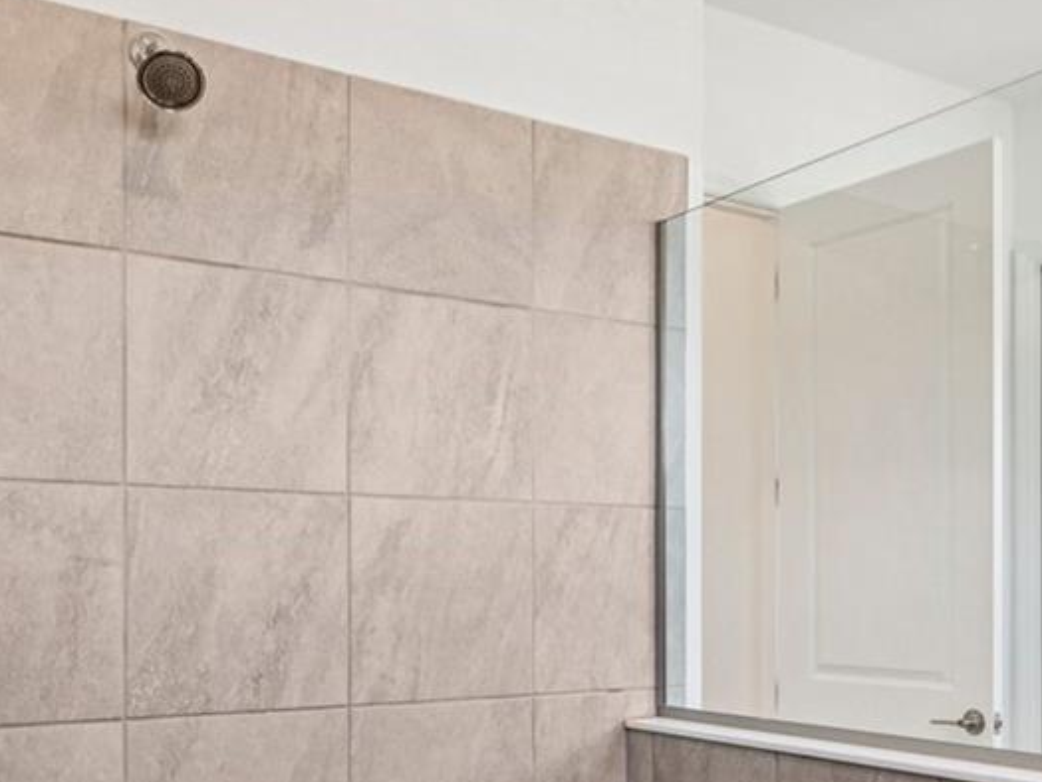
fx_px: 1234
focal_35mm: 41
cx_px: 659
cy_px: 568
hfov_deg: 45.3
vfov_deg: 34.5
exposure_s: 1/25
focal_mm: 14
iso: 400
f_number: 8
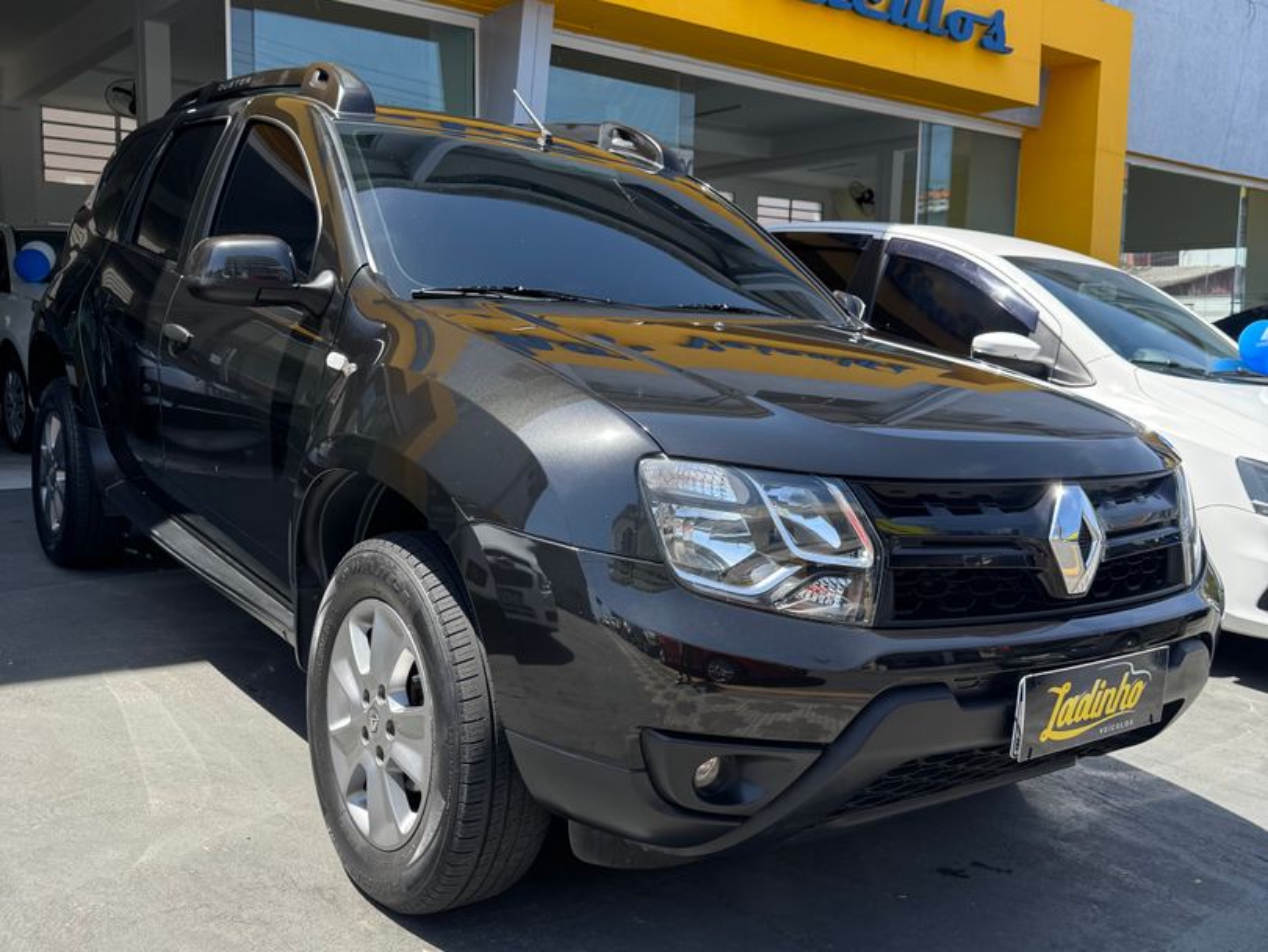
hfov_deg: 71.6
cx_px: 634
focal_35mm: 24
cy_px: 476
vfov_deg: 56.8
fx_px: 879
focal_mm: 6.76
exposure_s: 1/1366
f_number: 1.78
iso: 80
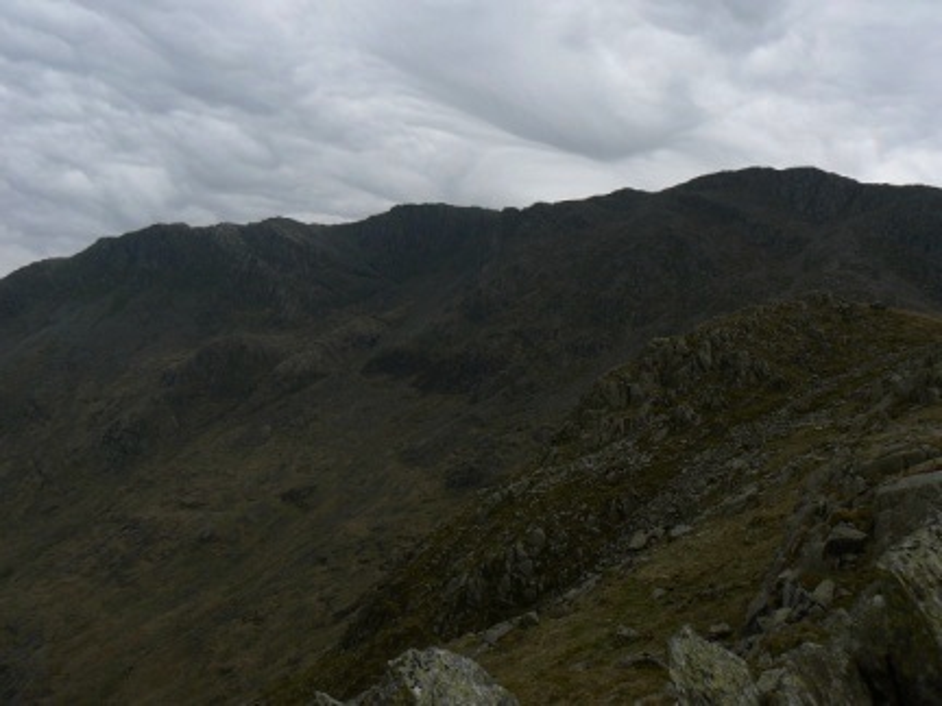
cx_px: 471
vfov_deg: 39.7
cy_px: 353
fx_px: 980
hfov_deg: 51.4
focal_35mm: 36
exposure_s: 1/200
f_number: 5.6
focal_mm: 6
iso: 80
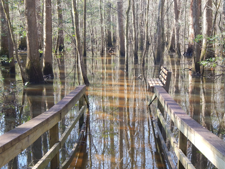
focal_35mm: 60
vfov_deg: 24.4
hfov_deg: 32.1
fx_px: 390
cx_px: 135
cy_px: 90
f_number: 4.1
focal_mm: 8.4
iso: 125
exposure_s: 1/40
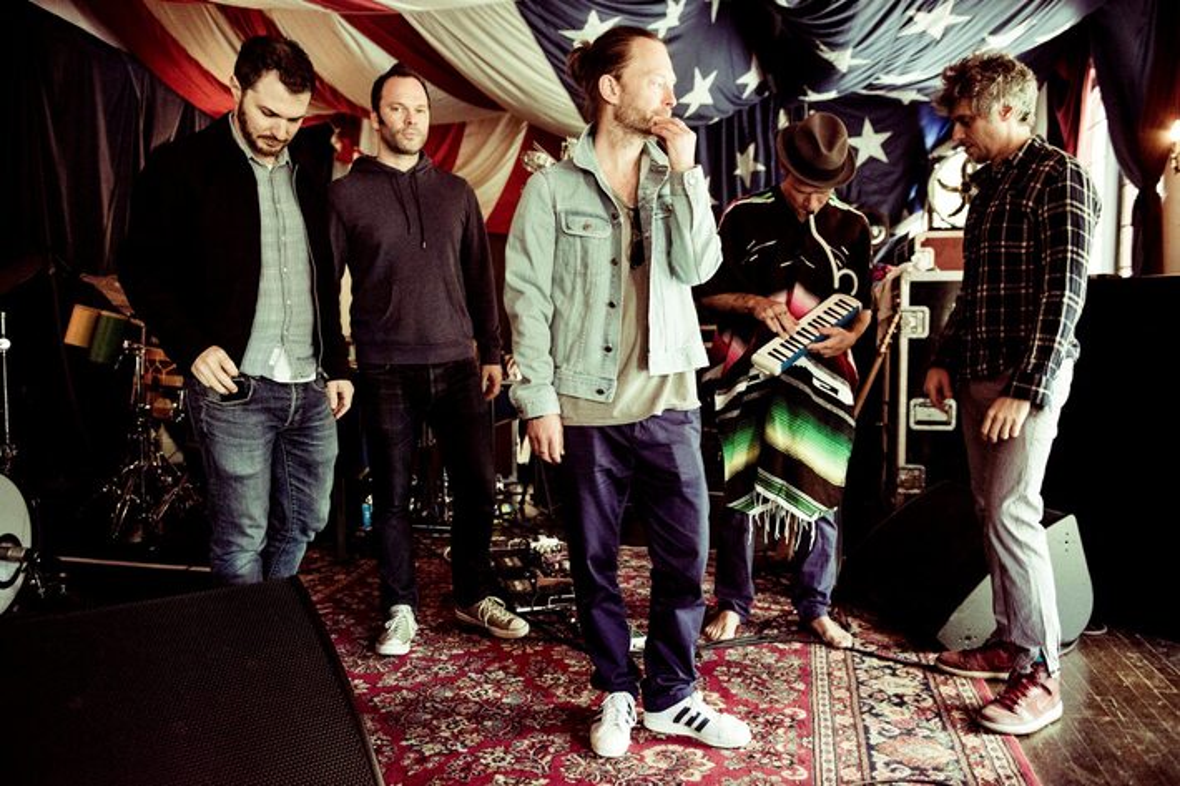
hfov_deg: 67.4
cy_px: 393
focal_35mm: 27
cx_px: 590
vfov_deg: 47.9
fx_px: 885
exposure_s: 1/160
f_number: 3.5
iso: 6400
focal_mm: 27
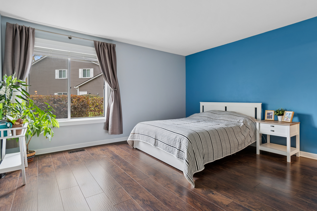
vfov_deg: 67.4
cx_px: 158
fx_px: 158
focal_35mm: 18
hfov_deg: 90.0
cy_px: 106
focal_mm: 12
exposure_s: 1/3.33
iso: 250
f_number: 8
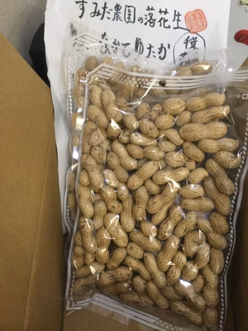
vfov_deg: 58.4
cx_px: 124
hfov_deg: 45.4
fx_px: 296
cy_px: 166
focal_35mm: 31
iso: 200
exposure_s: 1/17
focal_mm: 3.3
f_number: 2.4
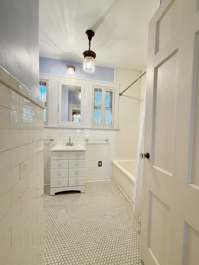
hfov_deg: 81.7
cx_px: 102
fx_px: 115
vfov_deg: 98.1
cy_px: 136
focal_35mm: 15
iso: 250
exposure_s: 1/120
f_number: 2.2
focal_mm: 2.22
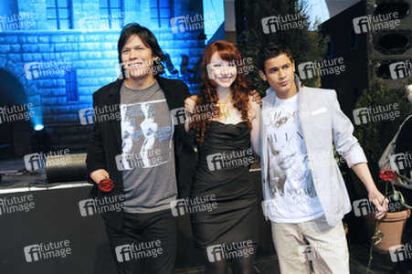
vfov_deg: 42.3
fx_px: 355
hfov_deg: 60.3
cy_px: 137
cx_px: 206
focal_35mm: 31
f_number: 4
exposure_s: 1/50
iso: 1000
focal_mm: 31
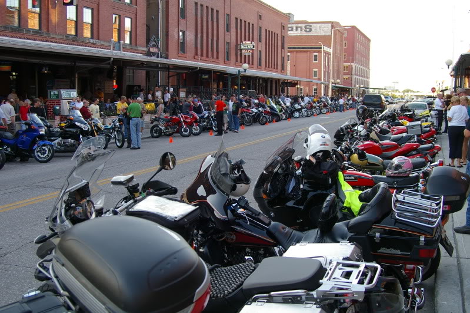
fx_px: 548
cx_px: 235
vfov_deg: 31.8
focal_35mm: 42
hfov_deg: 46.4
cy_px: 156
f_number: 4.5
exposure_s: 1/90
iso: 200
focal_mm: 28
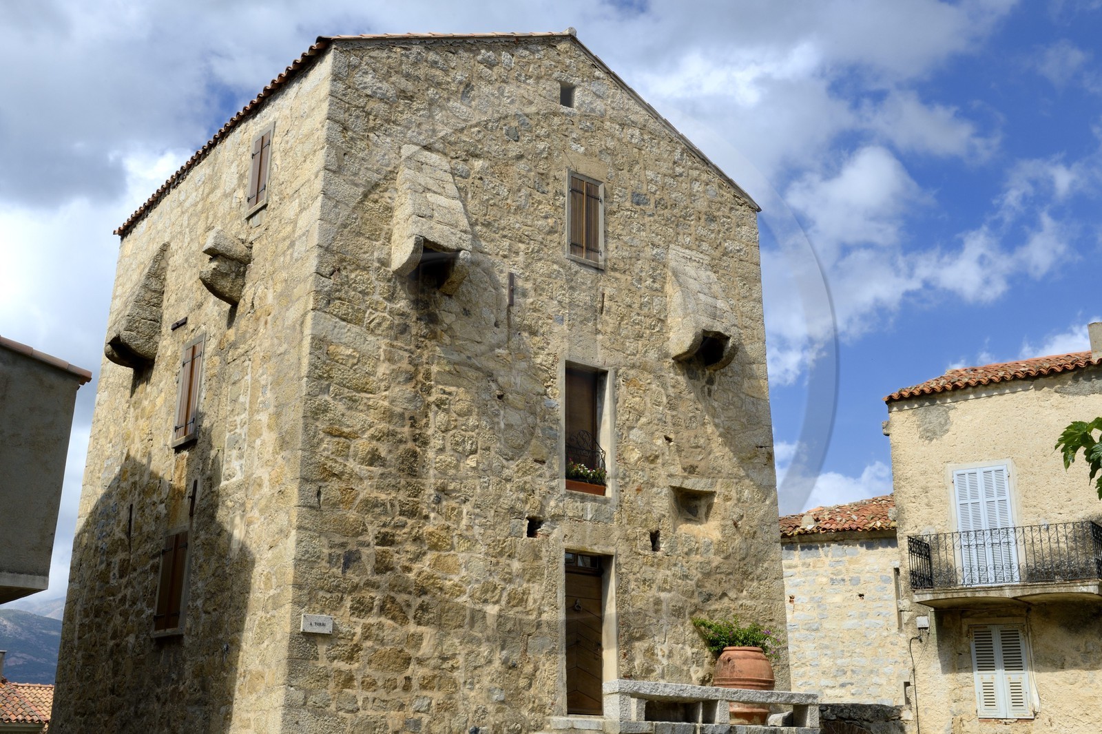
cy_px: 367
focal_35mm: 36
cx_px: 551
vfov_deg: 36.9
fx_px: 1102
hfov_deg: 53.1
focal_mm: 36
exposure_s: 1/200
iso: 400
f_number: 18
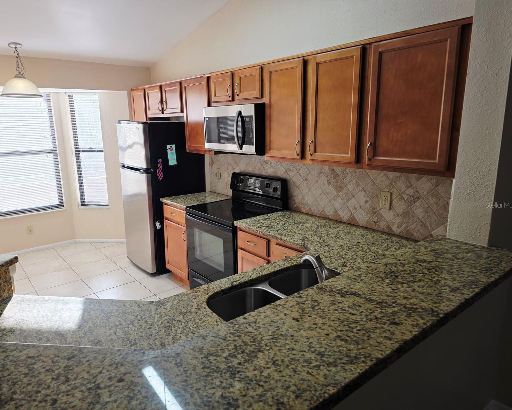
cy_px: 205
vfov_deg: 58.8
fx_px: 364
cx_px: 244
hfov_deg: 70.3
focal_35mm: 24
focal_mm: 6.3
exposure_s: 1/120
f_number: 1.7
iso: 32
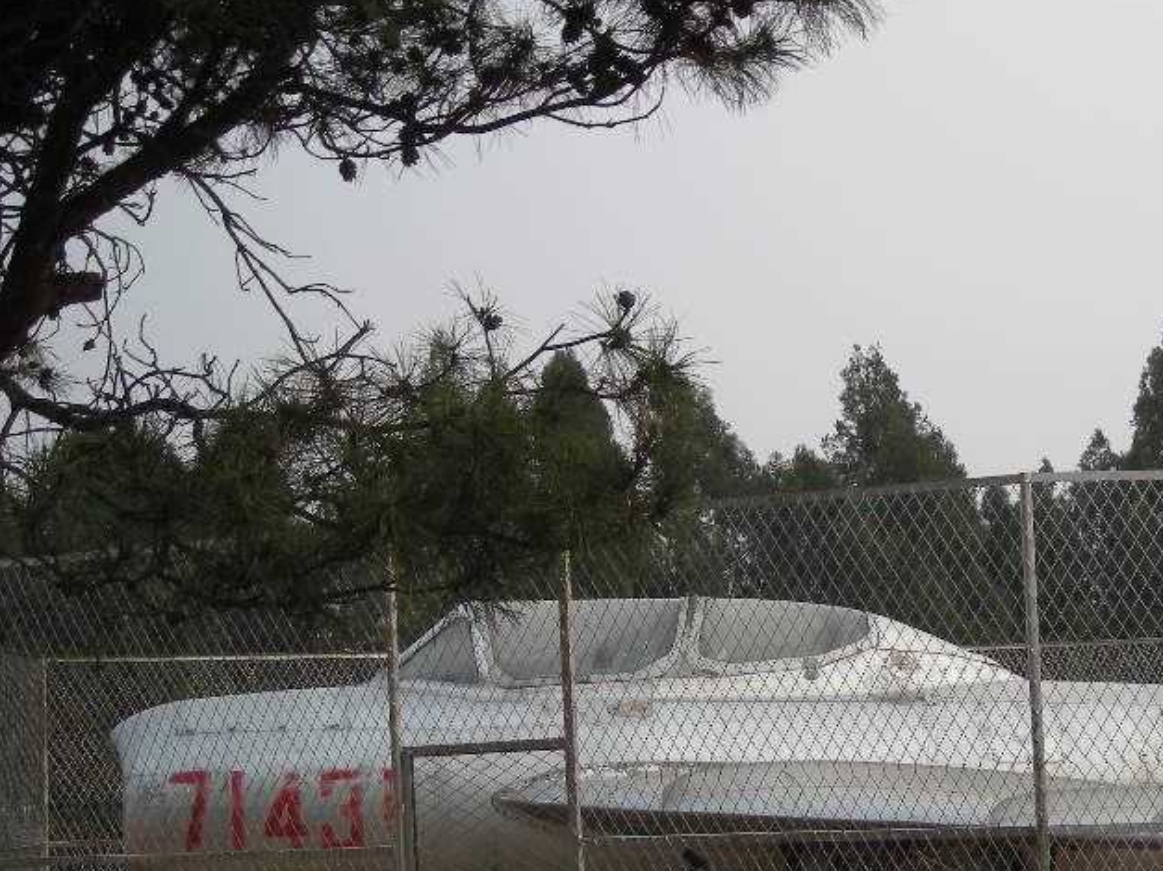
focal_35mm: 80
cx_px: 946
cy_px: 582
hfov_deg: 24.0
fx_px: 2687
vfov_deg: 18.4
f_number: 3.2
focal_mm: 7.9
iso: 50
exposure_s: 1/355
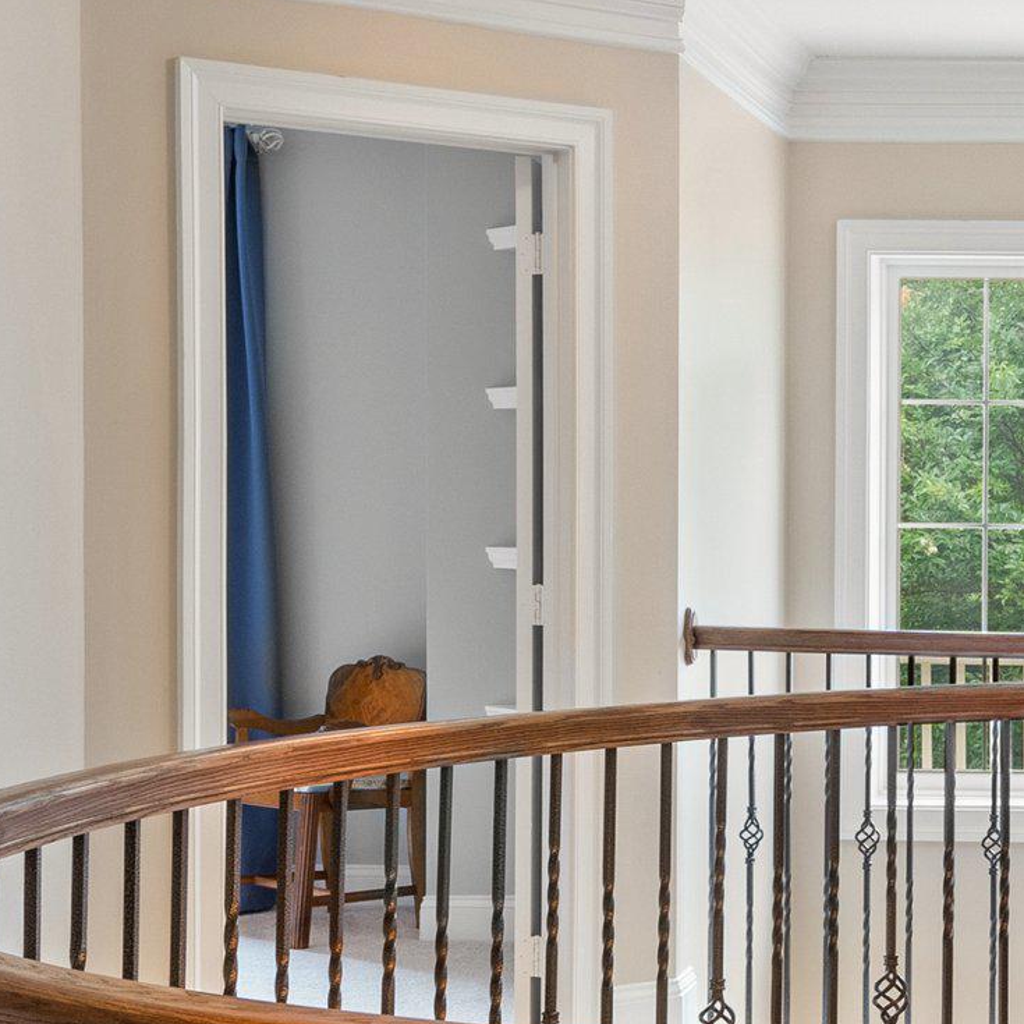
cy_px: 448
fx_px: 2376
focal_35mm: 71
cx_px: 1276
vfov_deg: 24.3
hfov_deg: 22.2
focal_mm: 20
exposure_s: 1/6
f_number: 8
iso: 640
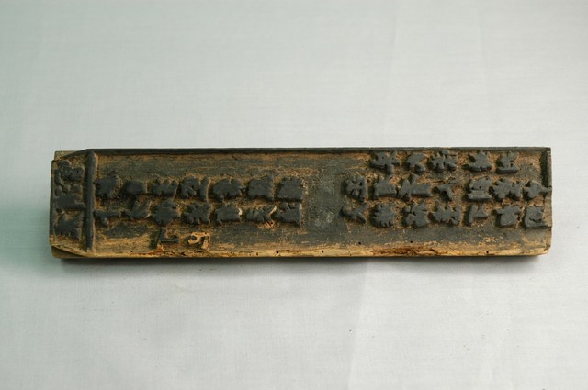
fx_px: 1370
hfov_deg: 24.2
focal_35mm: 84
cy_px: 195
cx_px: 294
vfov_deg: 16.2
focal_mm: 56
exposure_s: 1/13
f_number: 7.1
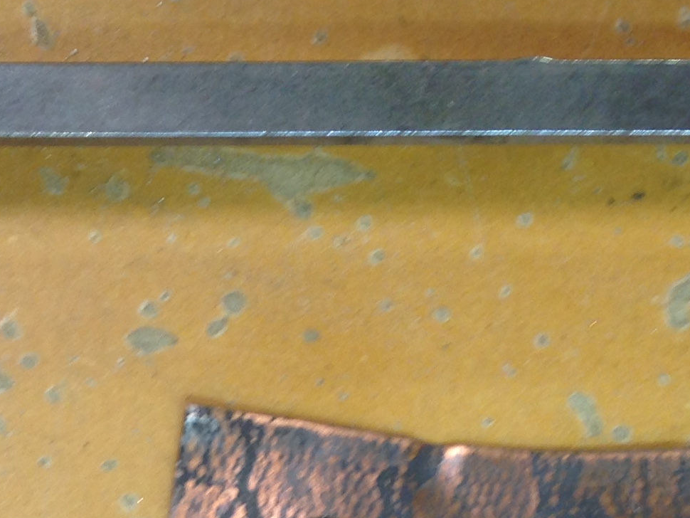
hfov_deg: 17.5
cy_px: 702
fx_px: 2213
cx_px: 109
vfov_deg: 12.8
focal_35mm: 111
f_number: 2.4
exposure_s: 1/24
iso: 50
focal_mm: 4.12
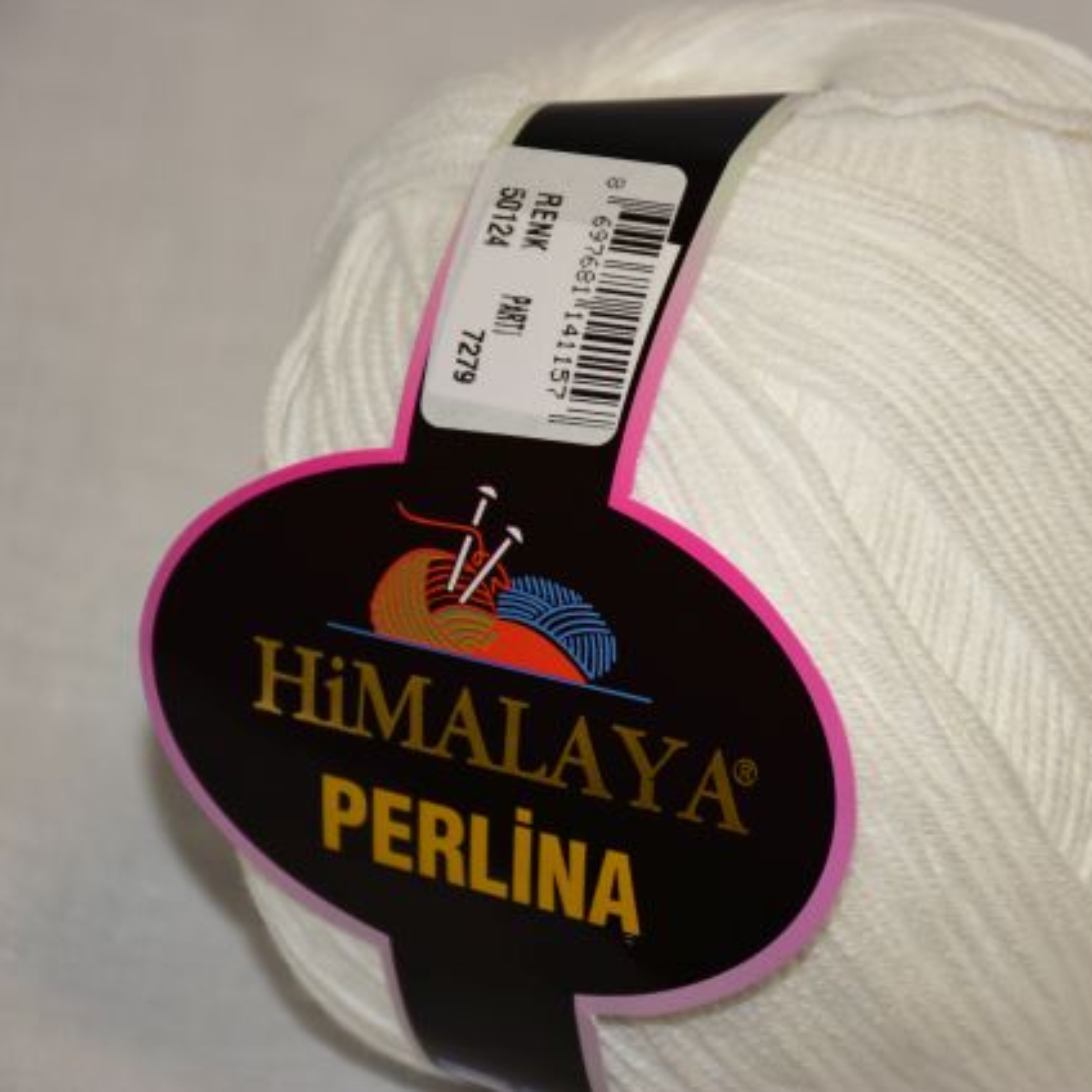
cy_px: 545
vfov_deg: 11.3
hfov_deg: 11.3
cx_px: 760
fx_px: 5496
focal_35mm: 154
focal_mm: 80
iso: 320
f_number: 5.3
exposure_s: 1/60
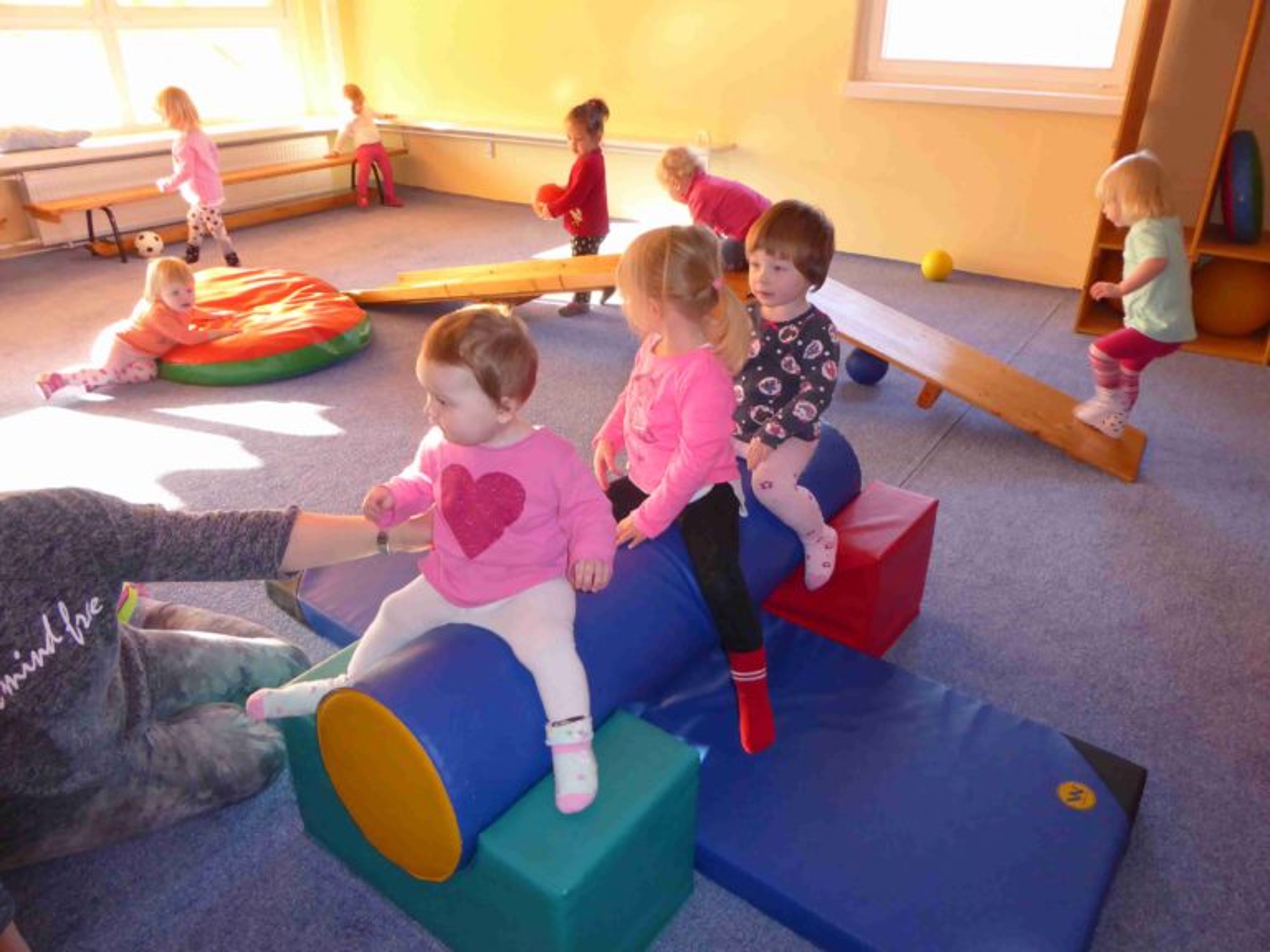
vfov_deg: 54.9
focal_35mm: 25
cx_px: 635
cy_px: 476
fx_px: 917
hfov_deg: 69.4
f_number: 3.3
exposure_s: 1/60
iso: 320
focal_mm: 4.3
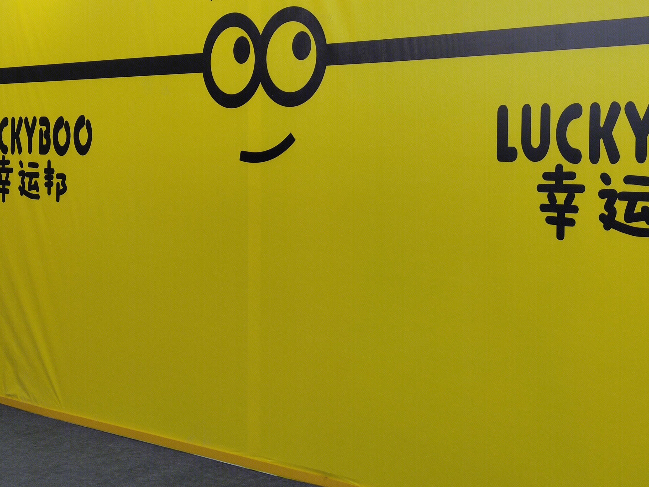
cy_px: 165
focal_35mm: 50
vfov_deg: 28.9
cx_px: 379
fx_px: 937
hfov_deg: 38.1
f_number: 1.75
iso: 112
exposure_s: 1/147
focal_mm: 4.75
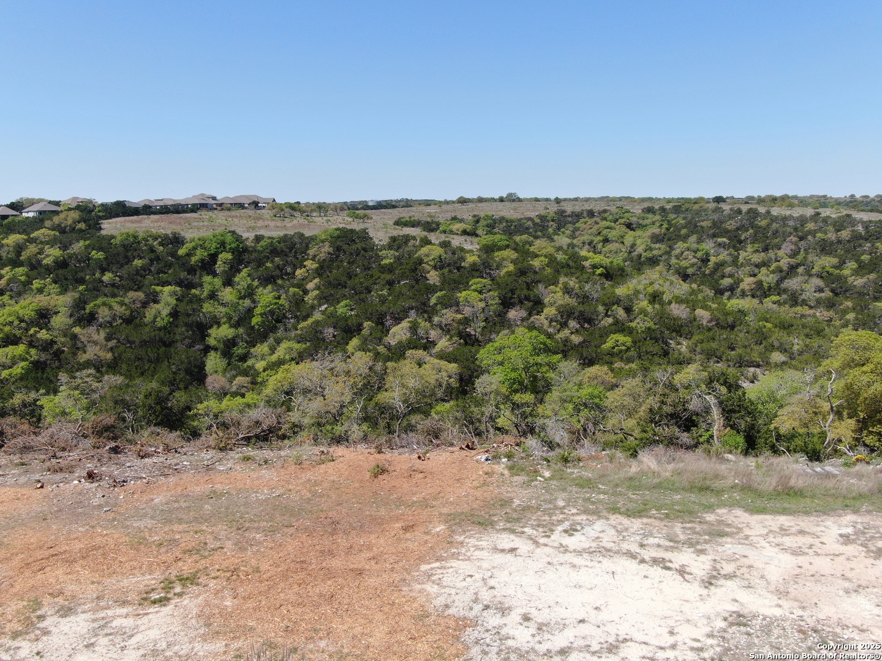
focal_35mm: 29
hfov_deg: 61.7
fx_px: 739
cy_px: 330
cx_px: 441
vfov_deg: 48.2
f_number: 3
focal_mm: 5.11
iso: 100
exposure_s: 1/1000
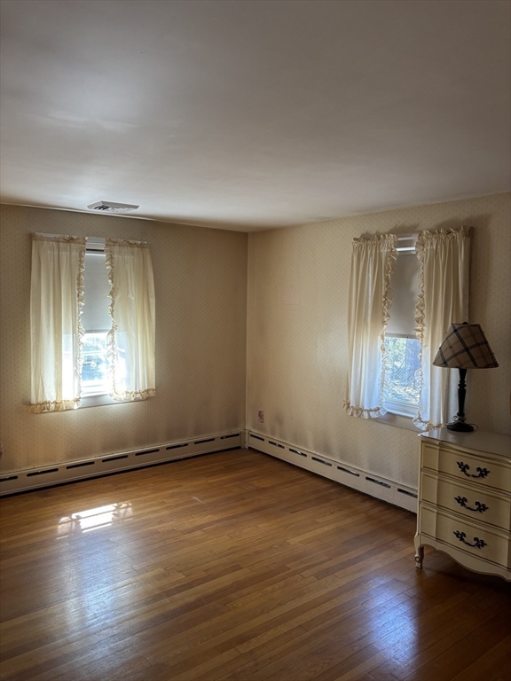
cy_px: 340
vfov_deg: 67.3
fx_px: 512
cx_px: 256
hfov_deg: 53.1
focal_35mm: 26
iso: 125
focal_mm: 5.96
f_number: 1.6
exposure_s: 1/95
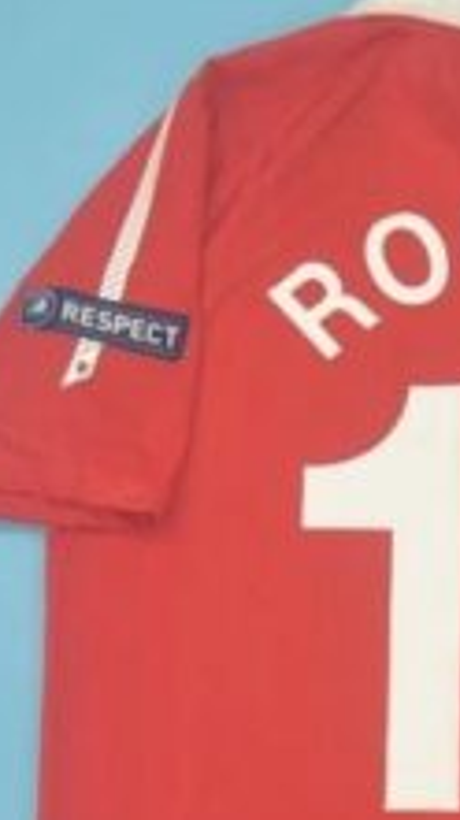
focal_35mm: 94
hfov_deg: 12.6
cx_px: 530
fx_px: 2042
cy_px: 664
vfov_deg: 22.4
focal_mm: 22
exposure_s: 1/100
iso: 200
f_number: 4
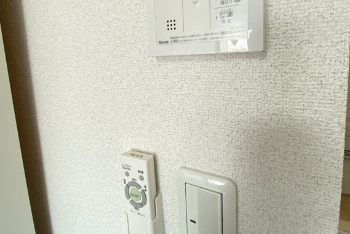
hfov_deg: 86.9
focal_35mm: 19
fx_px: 185
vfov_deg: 62.9
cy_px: 77
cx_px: 172
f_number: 2.4
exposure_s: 1/100
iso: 100
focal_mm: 1.54
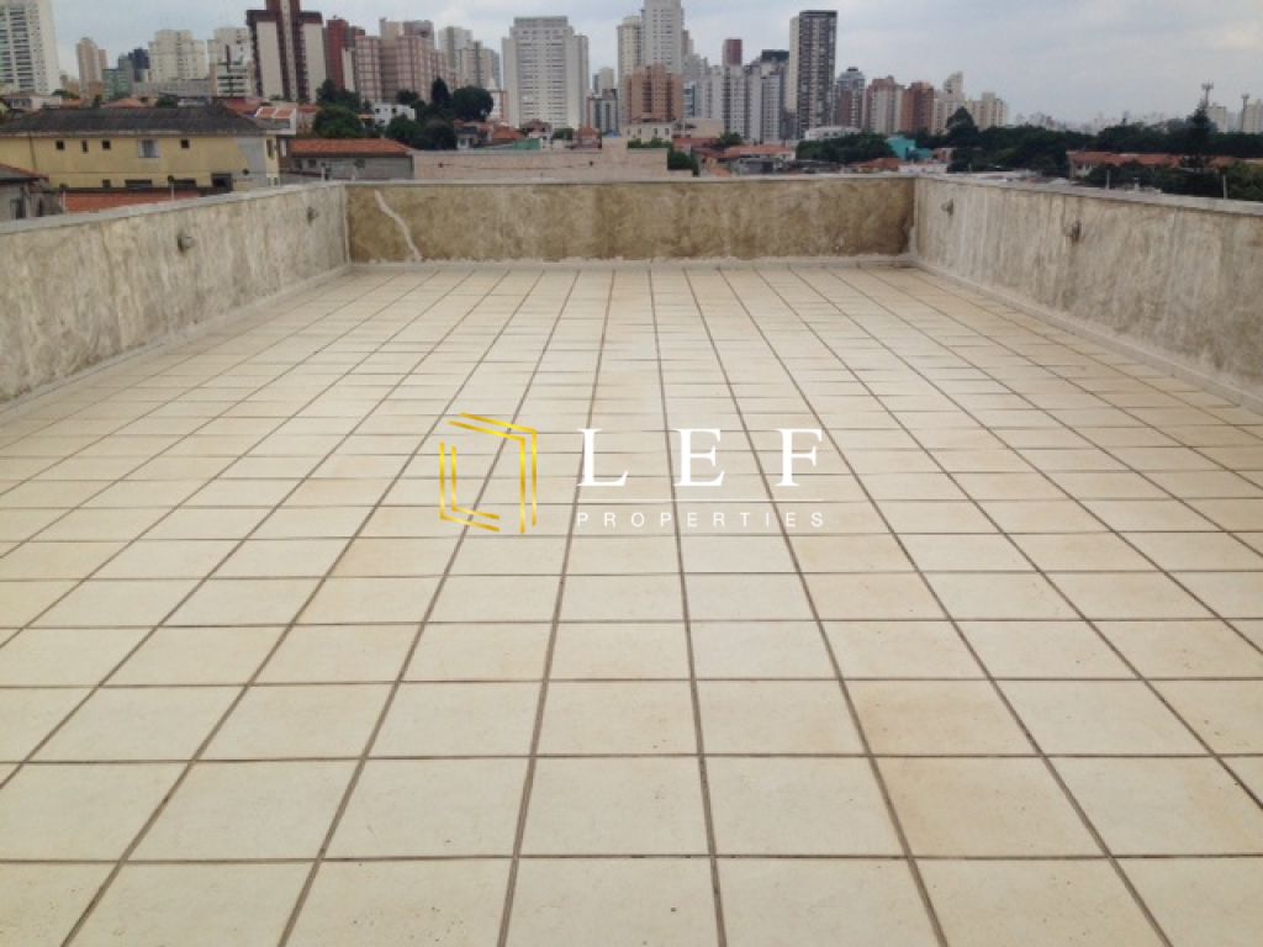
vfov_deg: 42.9
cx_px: 632
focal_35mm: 33
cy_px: 474
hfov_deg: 55.4
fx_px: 1204
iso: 50
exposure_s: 1/2710
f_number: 2.4
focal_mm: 4.12
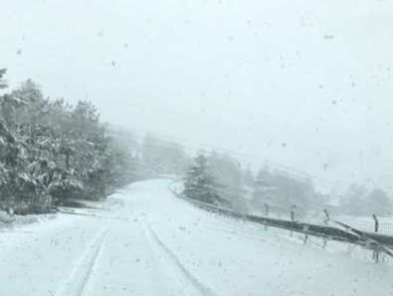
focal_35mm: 44
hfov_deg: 41.9
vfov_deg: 32.6
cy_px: 203
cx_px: 107
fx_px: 500
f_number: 2.2
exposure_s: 1/927
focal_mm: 4.15
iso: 25
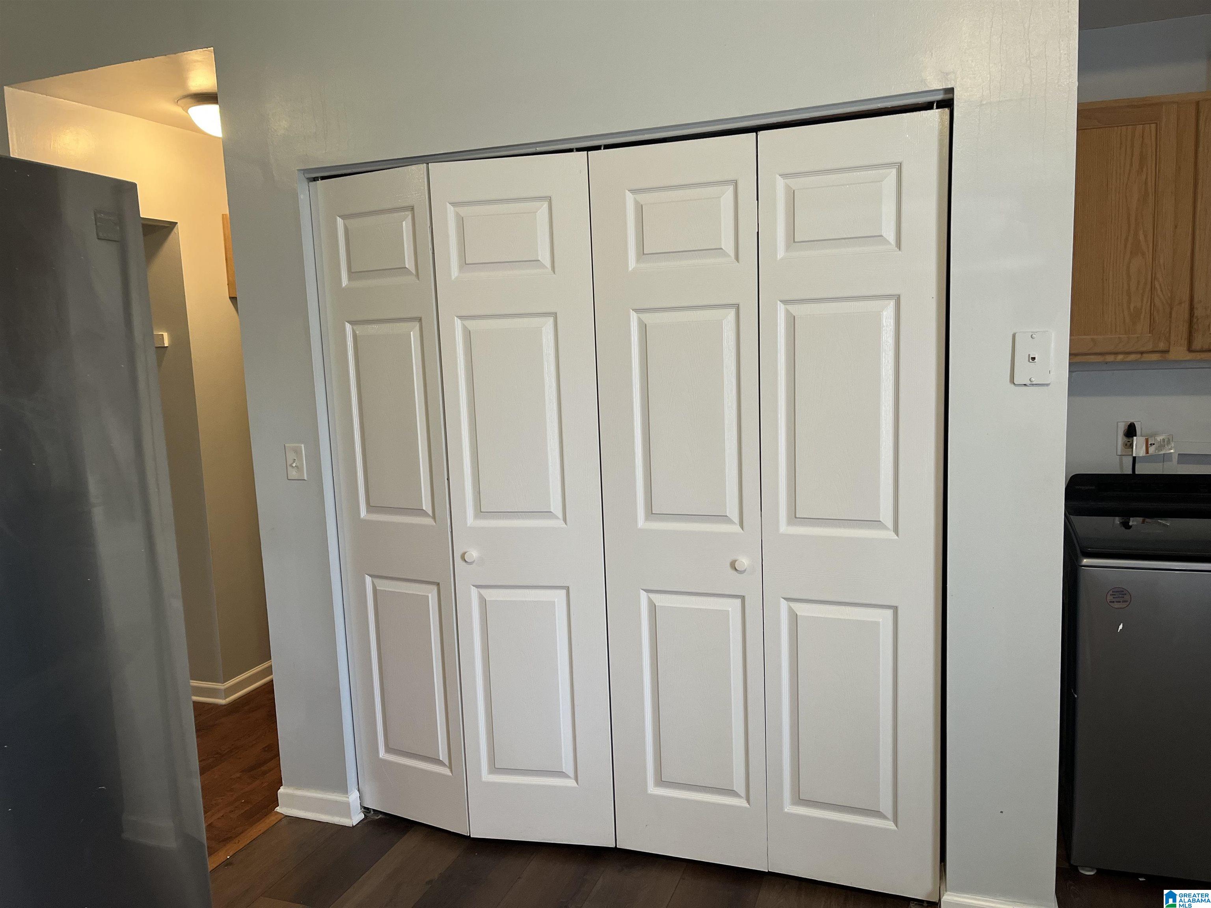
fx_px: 910
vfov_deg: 53.1
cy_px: 454
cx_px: 606
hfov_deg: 67.3
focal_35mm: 26
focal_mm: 5.1
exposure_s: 1/42
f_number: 1.6
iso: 160
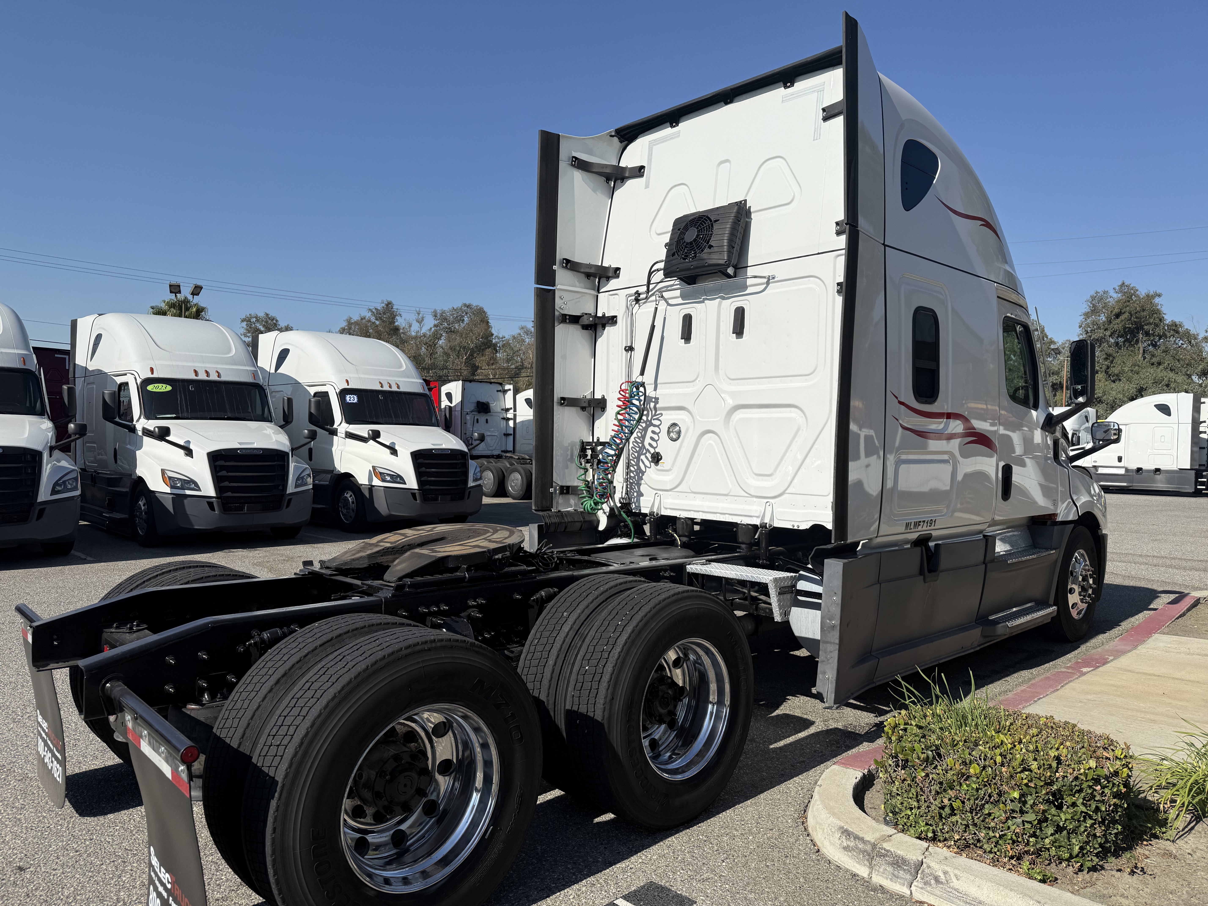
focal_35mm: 24
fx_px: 838
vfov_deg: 56.8
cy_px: 453
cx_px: 604
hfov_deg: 71.6
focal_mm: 6.76
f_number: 1.78
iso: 80
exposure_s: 1/7353
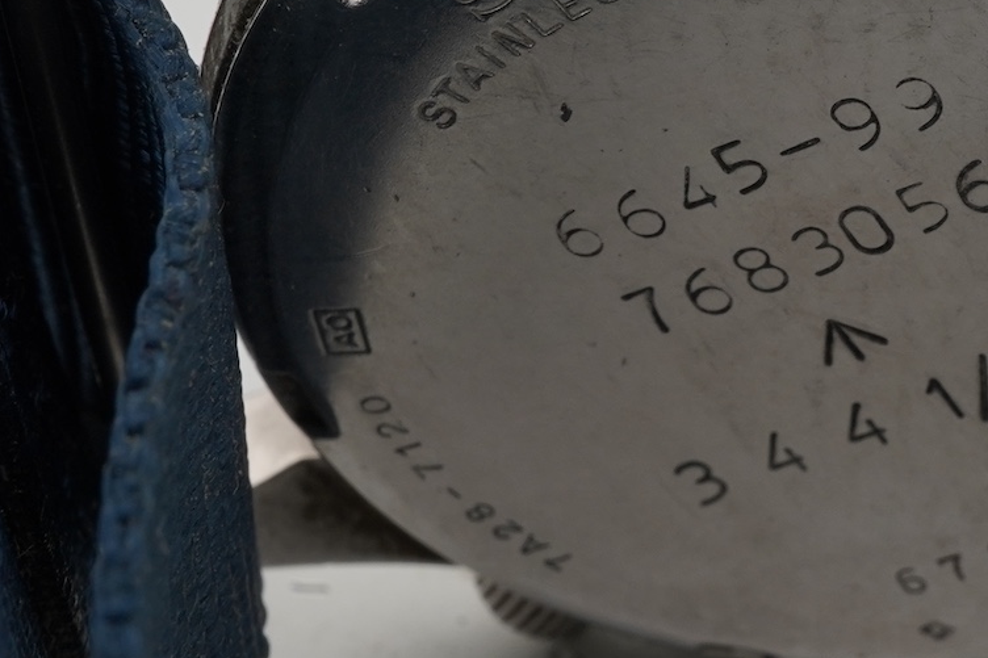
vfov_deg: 13.5
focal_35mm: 101
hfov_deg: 20.0
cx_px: 772
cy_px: 299
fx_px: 2771
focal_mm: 30
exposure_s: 1/125
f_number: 22
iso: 320
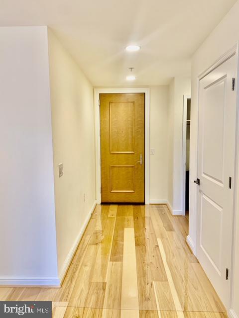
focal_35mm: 26
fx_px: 239
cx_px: 120
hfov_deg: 53.1
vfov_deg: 67.3
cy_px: 159
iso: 100
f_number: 1.8
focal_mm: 4.25
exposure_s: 1/60
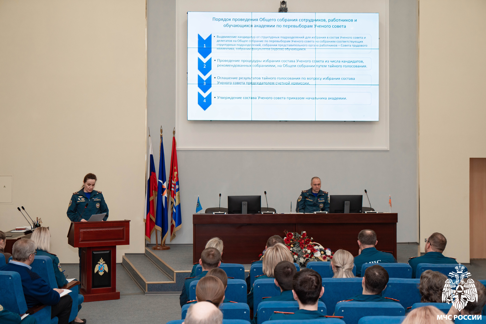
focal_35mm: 45
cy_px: 162
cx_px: 243
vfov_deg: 29.9
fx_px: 607
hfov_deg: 43.6
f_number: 4
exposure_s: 1/200
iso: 800
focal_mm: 45
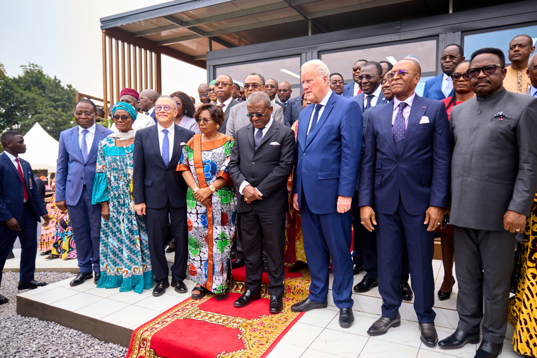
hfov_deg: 71.5
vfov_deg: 51.3
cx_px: 274
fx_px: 373
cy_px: 183
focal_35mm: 25
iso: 100
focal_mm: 24
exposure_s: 1/200
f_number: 5.6
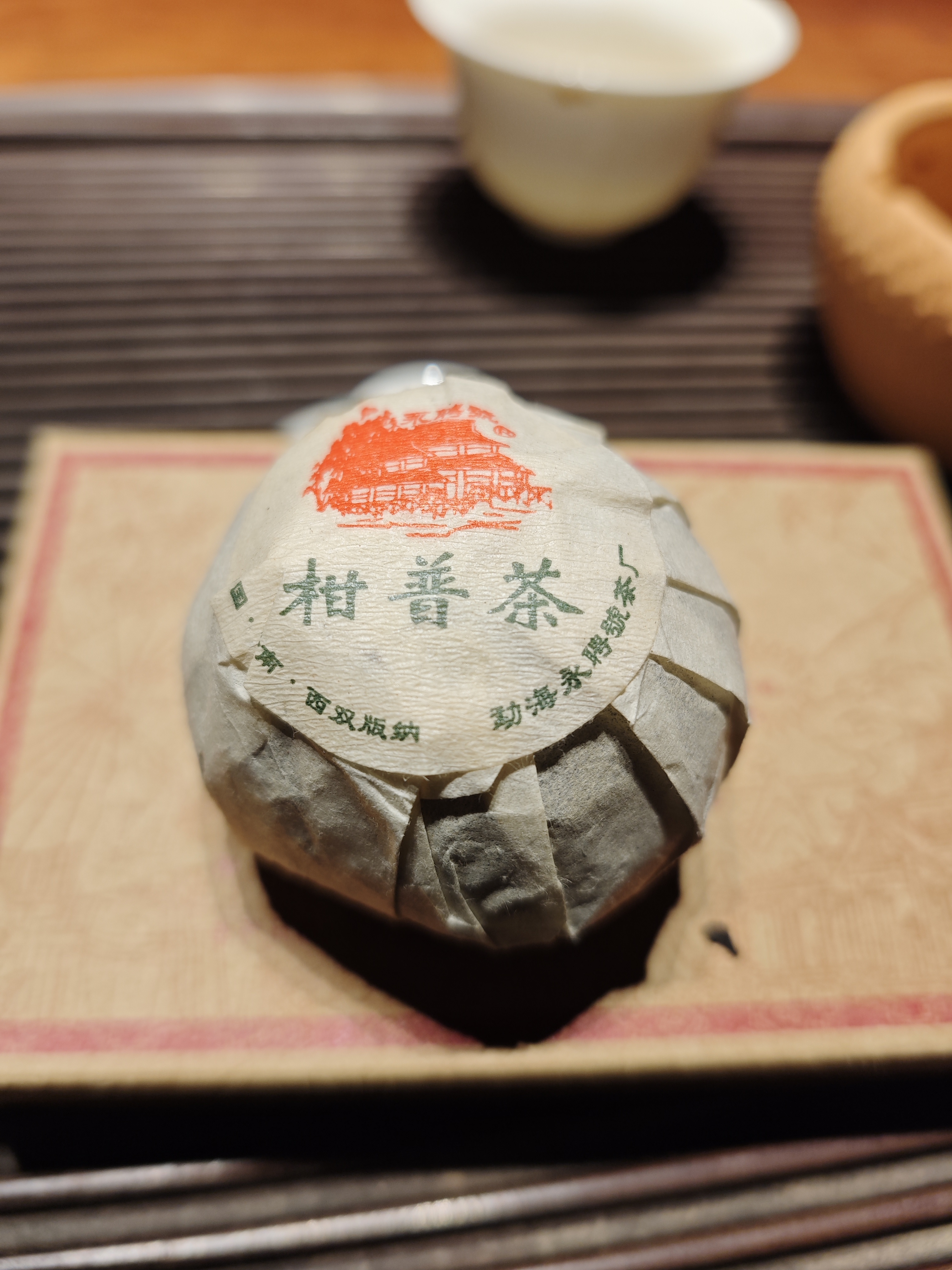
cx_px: 476
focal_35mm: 23
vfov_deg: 73.9
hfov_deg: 58.9
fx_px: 843
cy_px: 635
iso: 100
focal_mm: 6.55
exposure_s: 1/100
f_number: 1.6
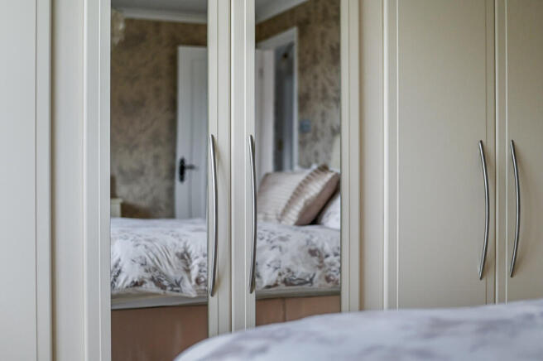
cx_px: 272
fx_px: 753
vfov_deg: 26.9
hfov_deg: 39.6
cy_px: 180
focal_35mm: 50
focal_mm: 50
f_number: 1.8
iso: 400
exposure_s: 1/500
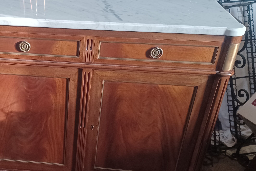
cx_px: 40
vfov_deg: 27.5
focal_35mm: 49
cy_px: 90
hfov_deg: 38.3
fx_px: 348
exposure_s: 1/33.3
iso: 320
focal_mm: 4.6
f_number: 1.8
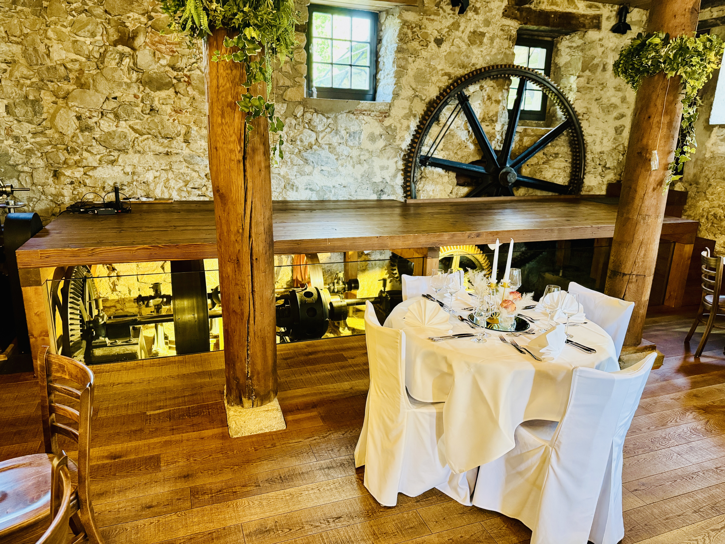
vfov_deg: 56.8
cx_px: 362
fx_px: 503
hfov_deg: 71.6
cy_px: 272
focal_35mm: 24
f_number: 1.78
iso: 500
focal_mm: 6.76
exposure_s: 1/54
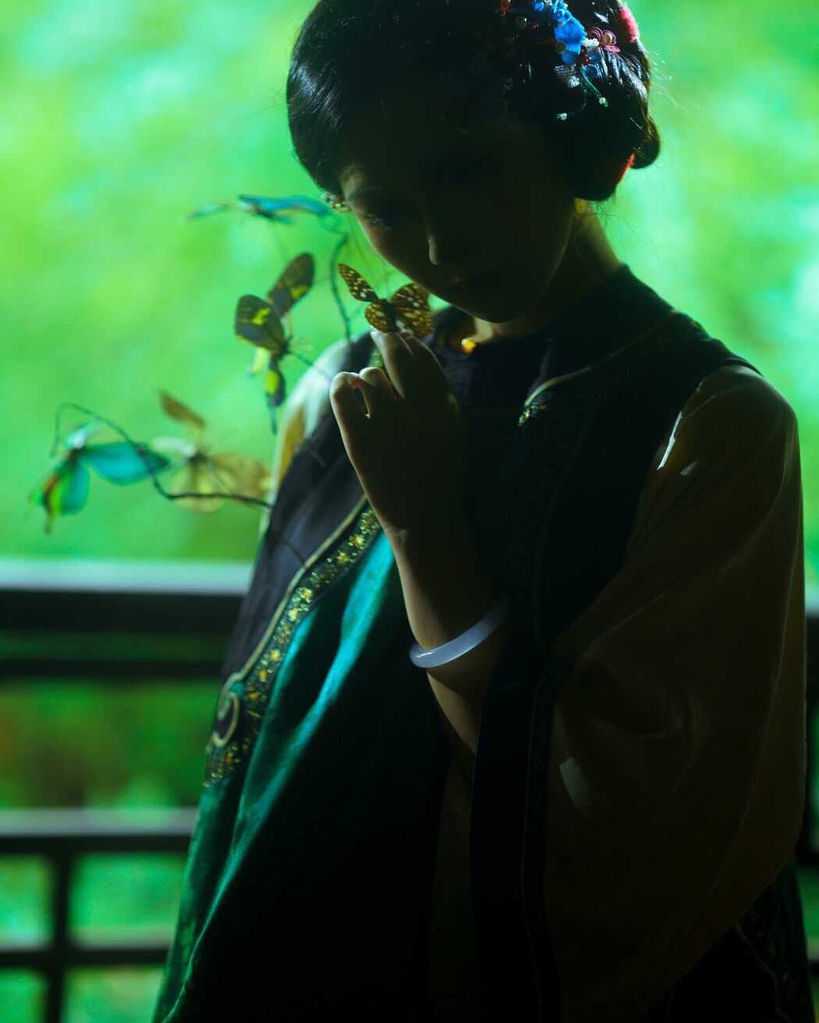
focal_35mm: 96
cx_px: 410
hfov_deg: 16.0
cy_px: 440
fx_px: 2909
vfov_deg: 20.0
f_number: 1.4
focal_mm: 85
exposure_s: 1/200
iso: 200
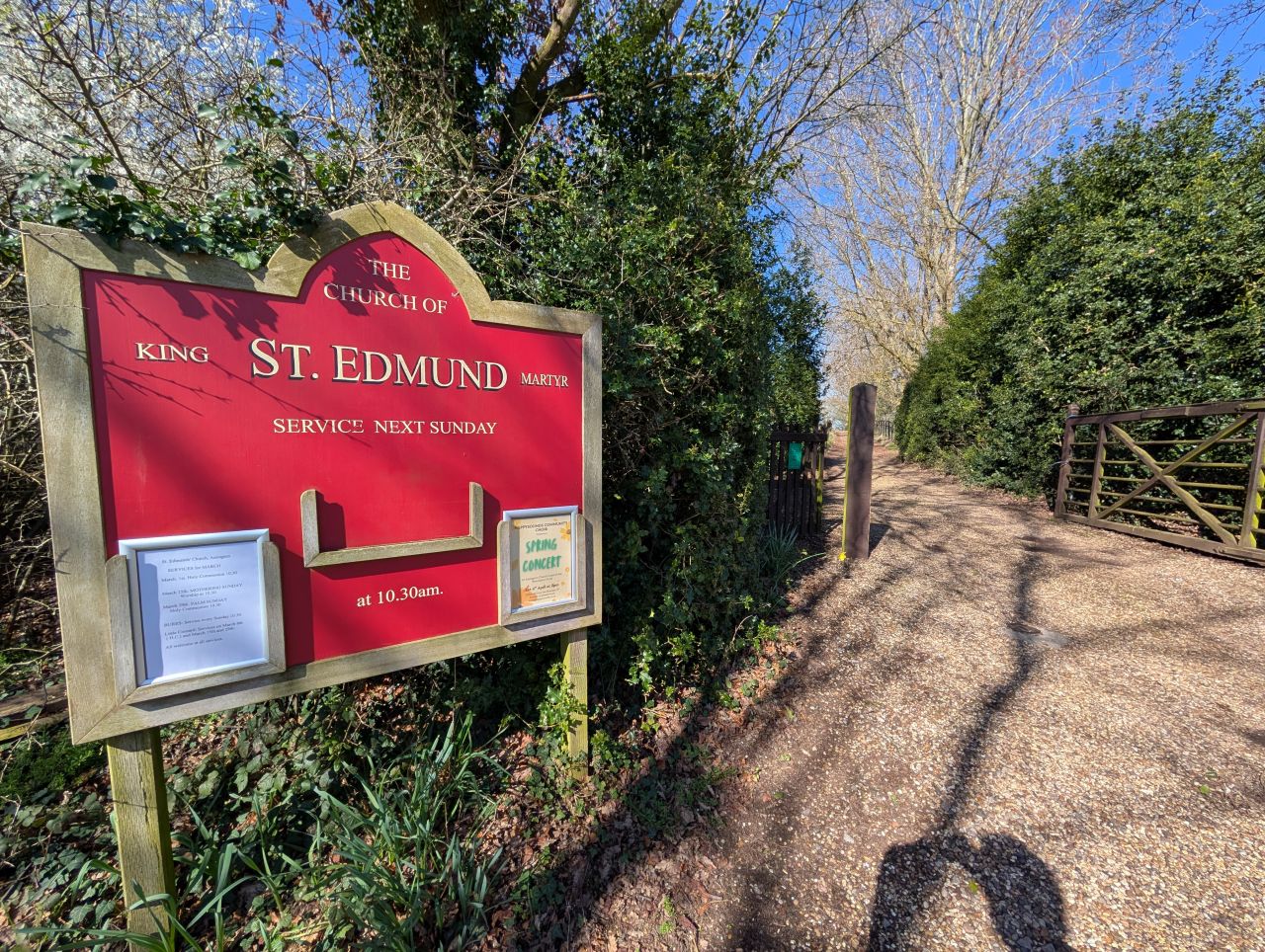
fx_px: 439
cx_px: 632
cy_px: 476
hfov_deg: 110.5
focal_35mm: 12
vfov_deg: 94.6
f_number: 1.7
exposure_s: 1/1330
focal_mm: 2.02
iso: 48
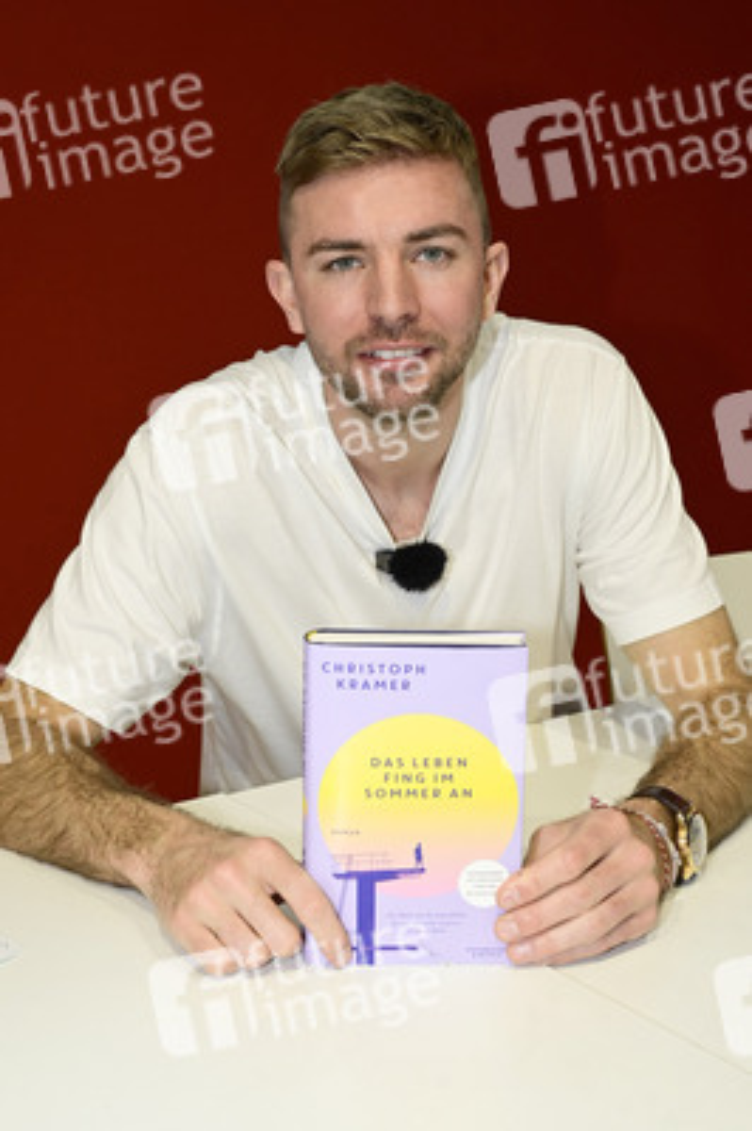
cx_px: 376
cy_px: 566
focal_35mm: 40
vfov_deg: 48.5
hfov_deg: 33.3
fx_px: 1255
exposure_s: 1/200
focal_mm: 40
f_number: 8
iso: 1600
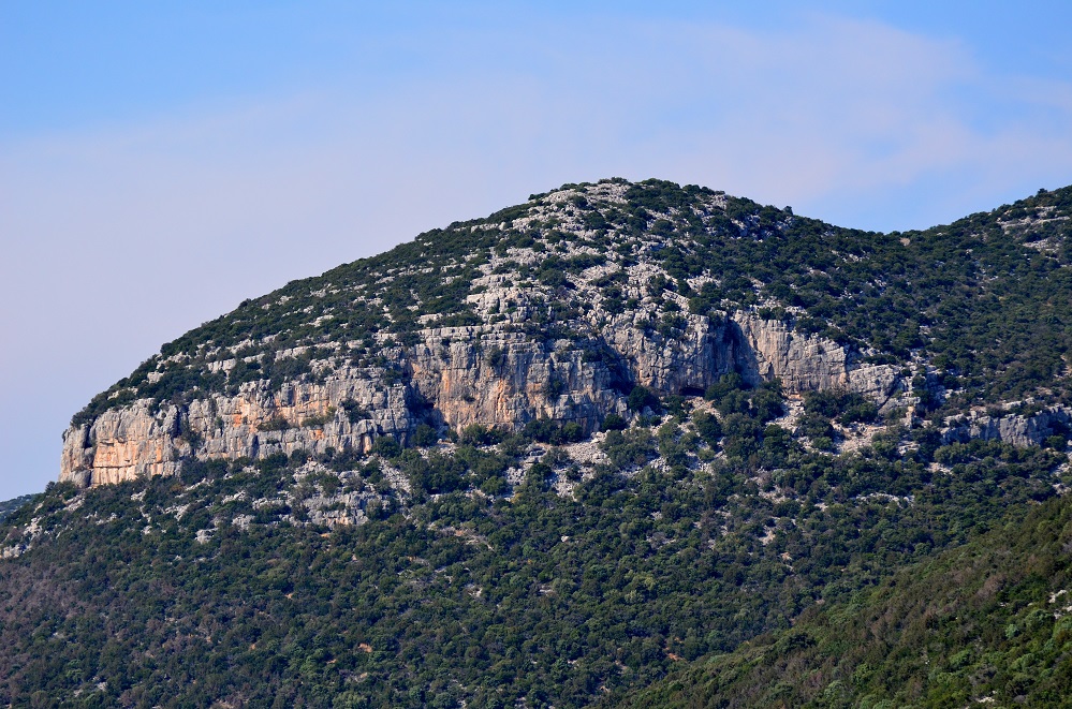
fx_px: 5436
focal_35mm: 183
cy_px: 354
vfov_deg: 7.5
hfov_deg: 11.3
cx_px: 536
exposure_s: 1/2500
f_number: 4.8
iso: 400
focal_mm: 122
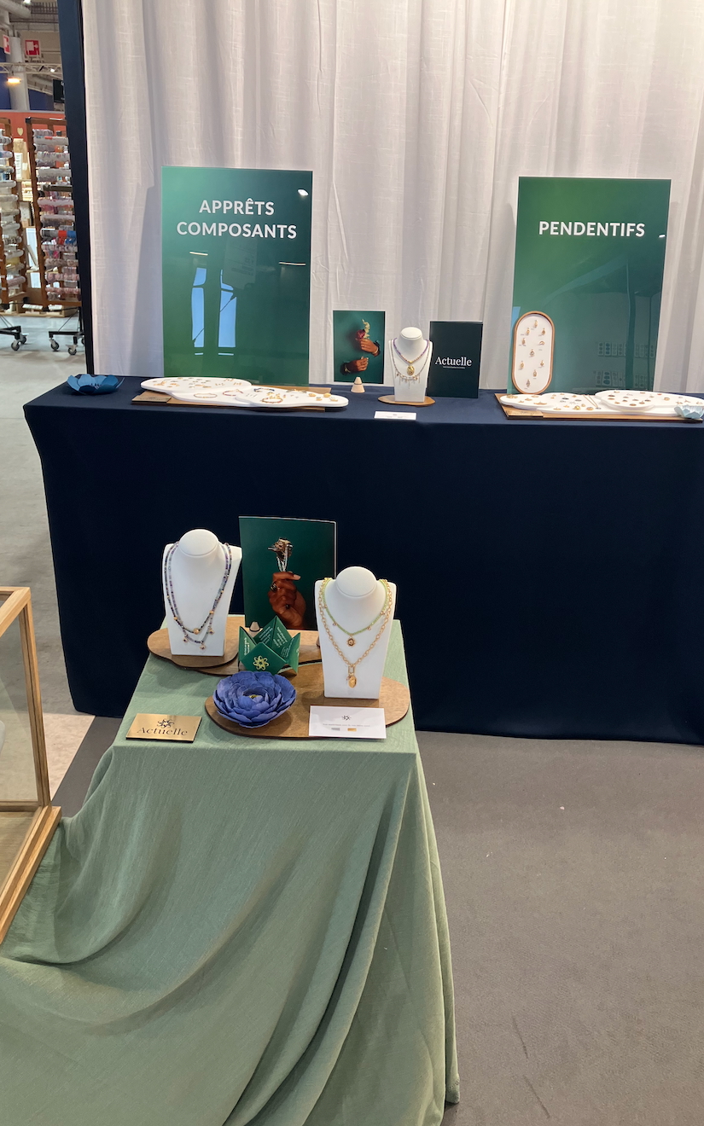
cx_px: 364
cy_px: 562
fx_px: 921
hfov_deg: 41.8
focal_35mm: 30
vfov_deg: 62.9
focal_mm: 3.99
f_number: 1.8
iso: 80
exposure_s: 1/100
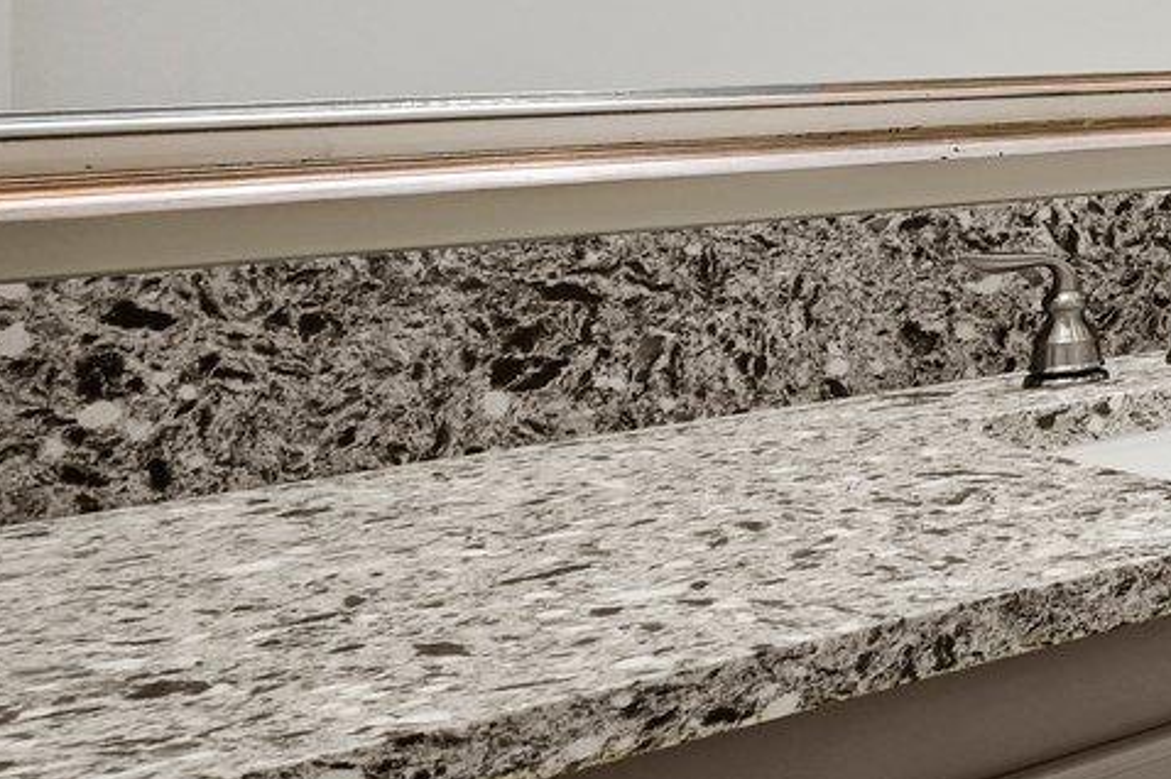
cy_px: 15
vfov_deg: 21.8
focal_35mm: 60
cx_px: 2298
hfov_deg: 19.7
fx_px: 1950
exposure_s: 1/5
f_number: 10
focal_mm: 14
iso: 200
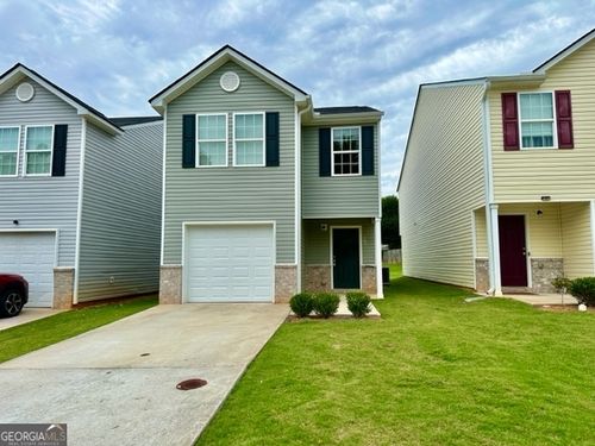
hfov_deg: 71.6
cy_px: 223
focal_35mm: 24
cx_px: 298
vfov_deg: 56.8
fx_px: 413
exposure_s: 1/3597
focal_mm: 6.86
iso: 80
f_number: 1.78
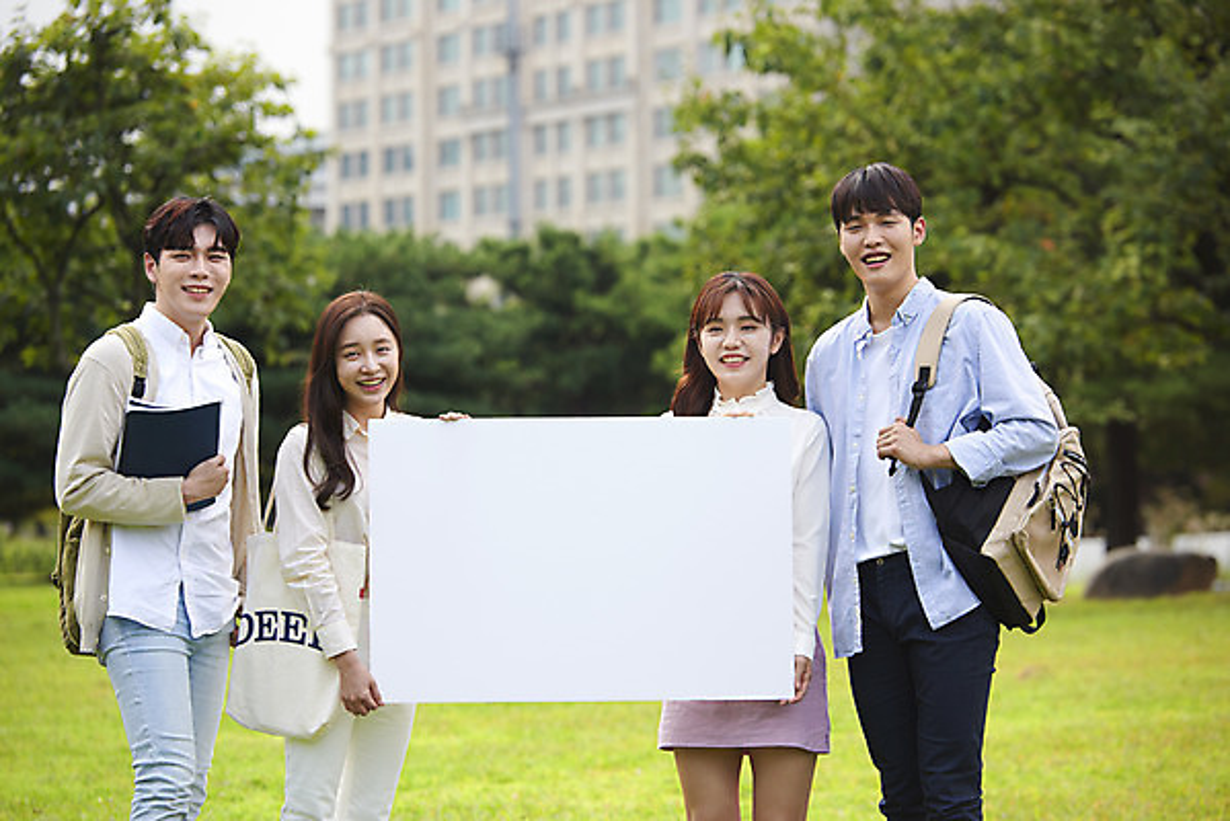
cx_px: 615
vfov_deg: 8.3
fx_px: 5640
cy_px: 410
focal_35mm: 165
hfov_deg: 12.4
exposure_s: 1/500
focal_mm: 165
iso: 320
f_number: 4.5
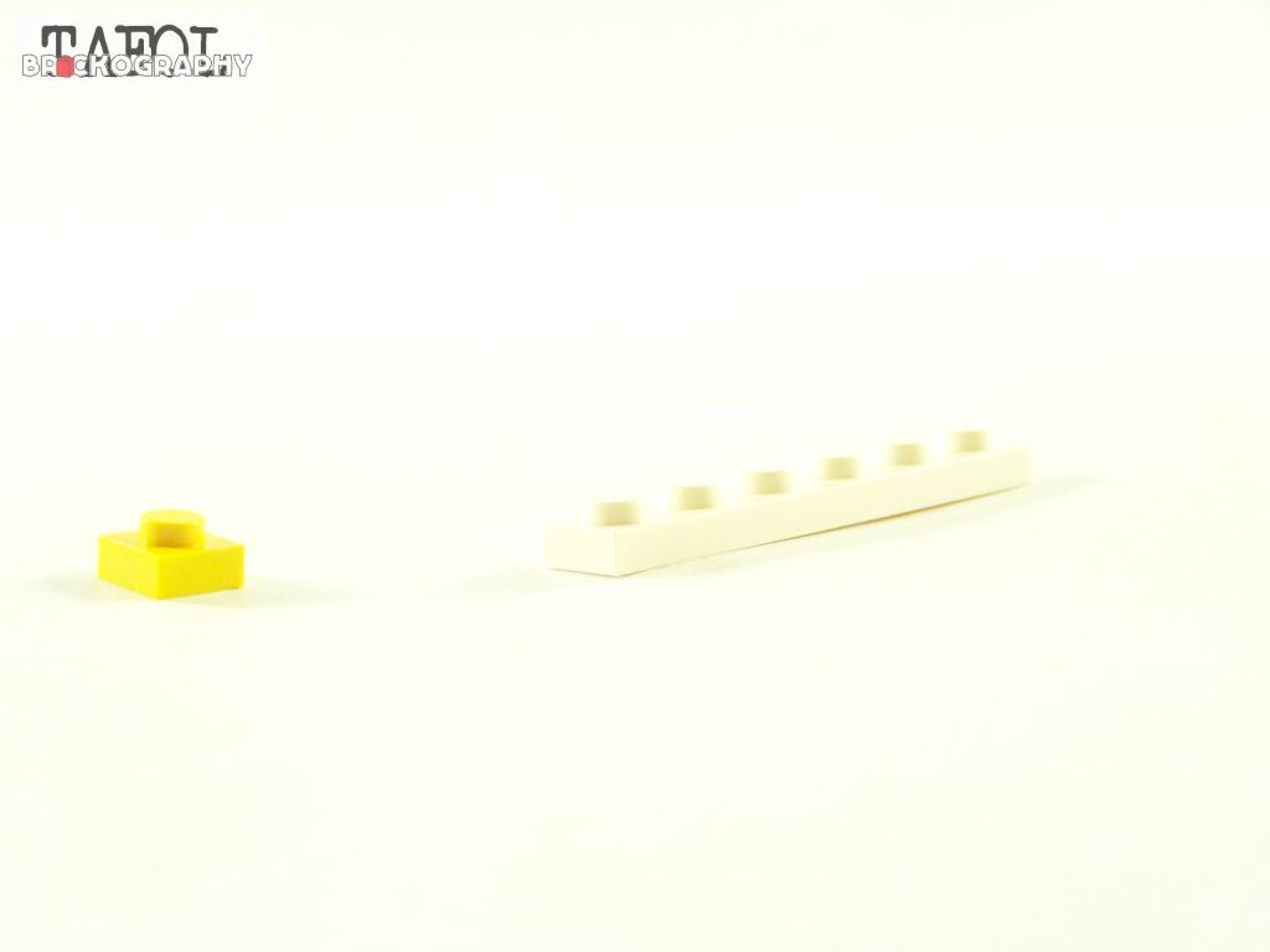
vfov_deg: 18.0
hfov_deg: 23.8
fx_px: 3008
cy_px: 476
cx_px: 635
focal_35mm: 82
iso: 400
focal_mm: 13.7
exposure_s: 1/60
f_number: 3.2
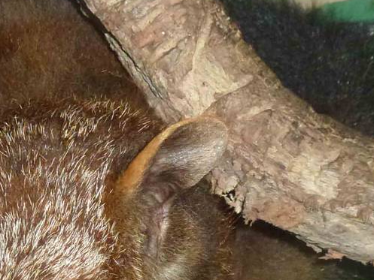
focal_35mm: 132
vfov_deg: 11.2
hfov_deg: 14.8
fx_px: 1427
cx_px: 47
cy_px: 260
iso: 400
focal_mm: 7.4
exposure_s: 1/60
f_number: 3.9
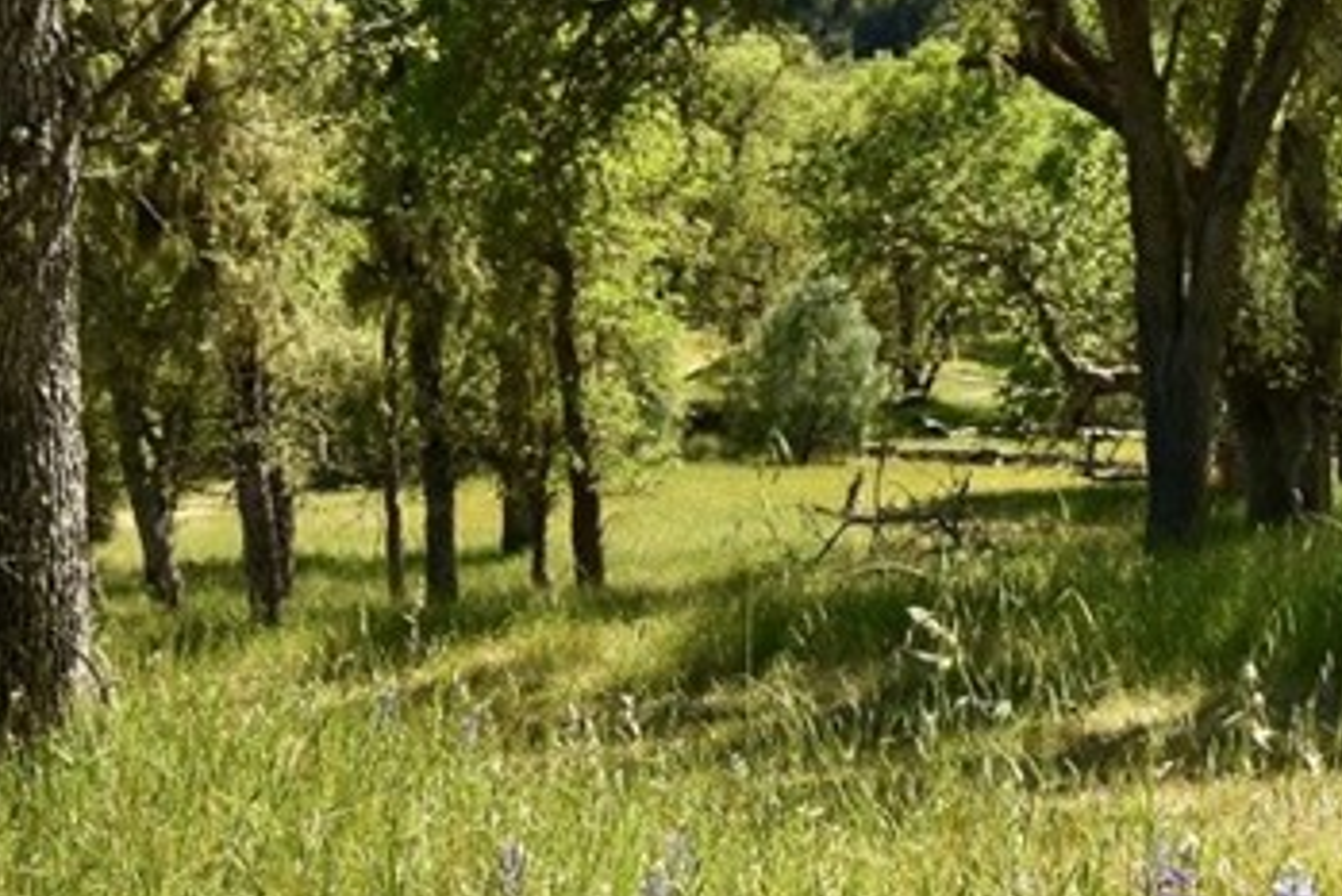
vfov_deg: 15.3
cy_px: 17
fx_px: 3282
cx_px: 1527
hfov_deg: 21.7
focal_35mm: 88
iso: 400
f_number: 11
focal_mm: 20
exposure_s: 1/400
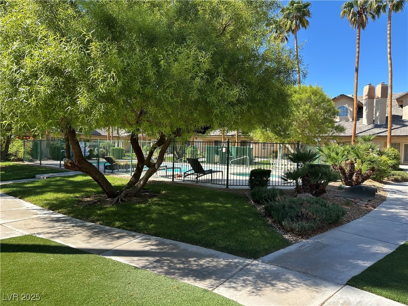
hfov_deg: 71.6
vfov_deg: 56.8
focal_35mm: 24
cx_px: 204
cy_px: 153
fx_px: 283
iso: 80
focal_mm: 6.86
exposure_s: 1/1272
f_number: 1.78
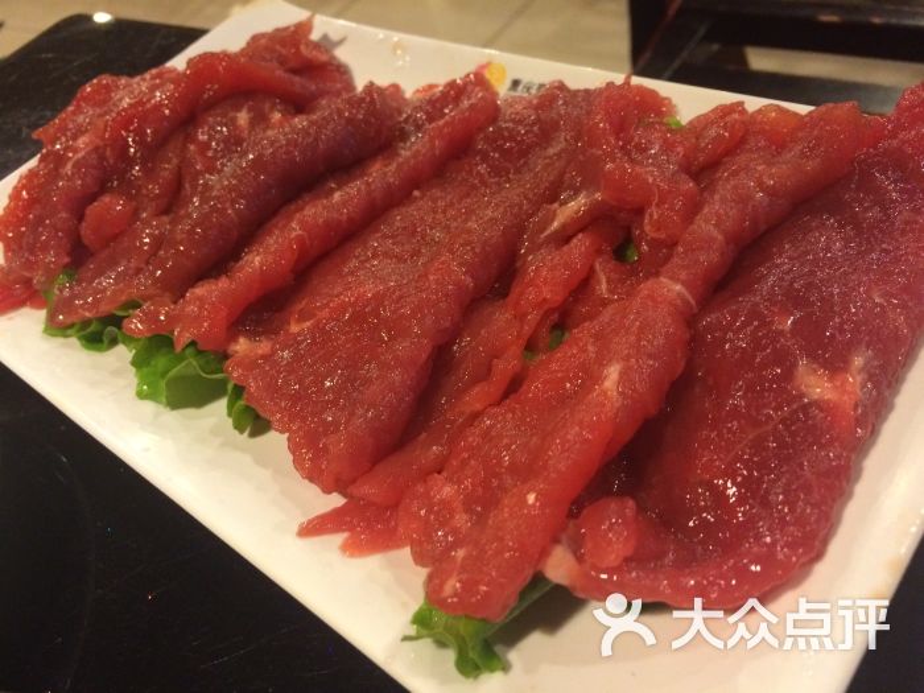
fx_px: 774
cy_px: 346
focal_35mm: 29
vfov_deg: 48.2
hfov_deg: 61.7
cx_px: 462
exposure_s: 1/33
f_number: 2.2
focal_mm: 4.15
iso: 320
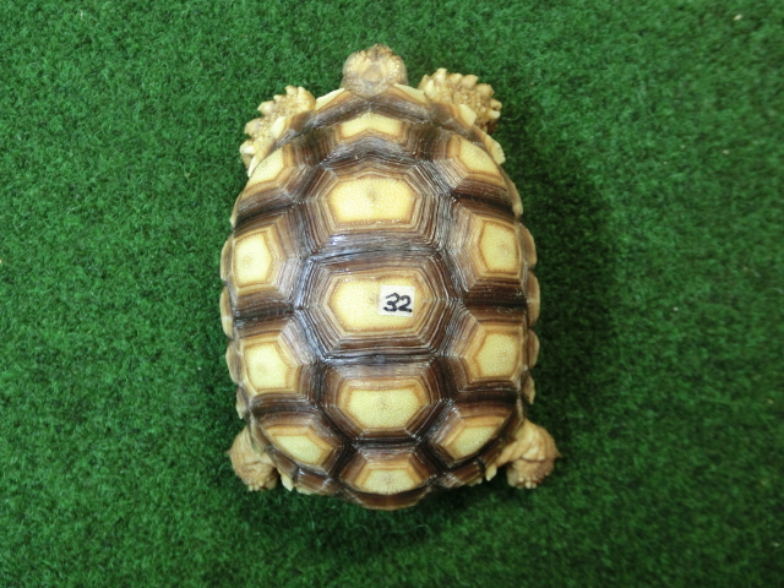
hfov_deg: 63.4
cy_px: 294
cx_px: 392
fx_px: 634
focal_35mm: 28
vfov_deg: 49.7
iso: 320
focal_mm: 5
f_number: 3
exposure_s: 1/60
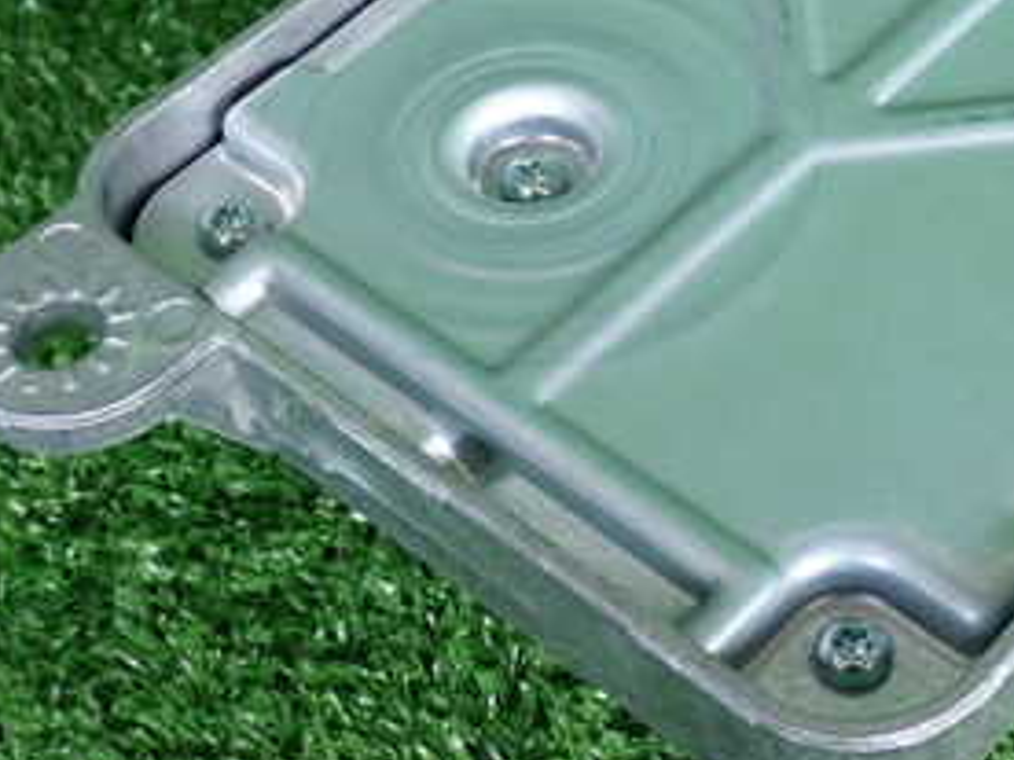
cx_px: 882
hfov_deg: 21.6
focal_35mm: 89
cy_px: 228
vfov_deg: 16.5
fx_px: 2607
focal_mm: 7.31
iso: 200
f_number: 2.8
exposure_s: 1/60
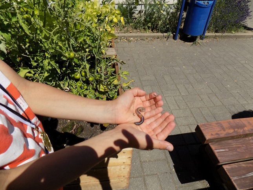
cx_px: 126
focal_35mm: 23
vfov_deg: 58.9
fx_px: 168
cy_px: 95
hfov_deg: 73.9
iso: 80
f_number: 9.9
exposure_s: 1/160
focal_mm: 4
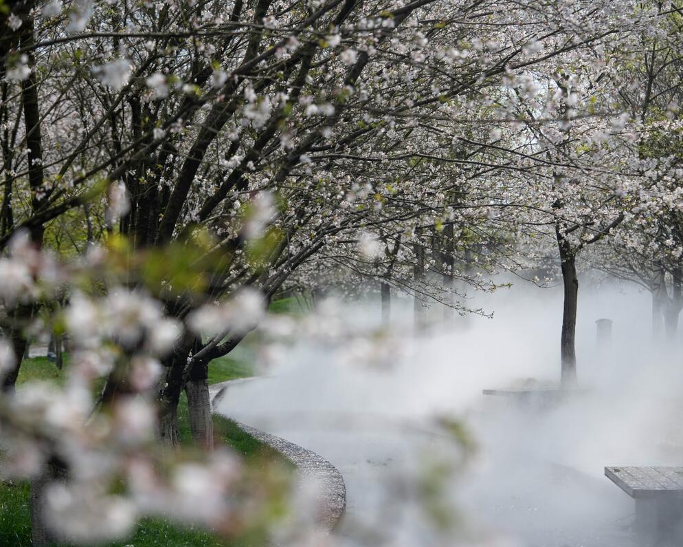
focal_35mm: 102
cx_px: 363
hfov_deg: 18.8
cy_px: 275
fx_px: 2062
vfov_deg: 15.1
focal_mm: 90
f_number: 4
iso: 100
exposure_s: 1/1000
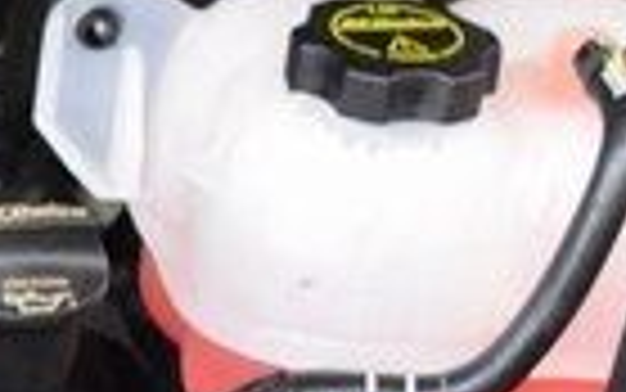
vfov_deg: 4.8
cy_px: 836
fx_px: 4608
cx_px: -950
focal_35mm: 270
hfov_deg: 7.2
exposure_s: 1/15
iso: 1600
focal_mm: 24
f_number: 4
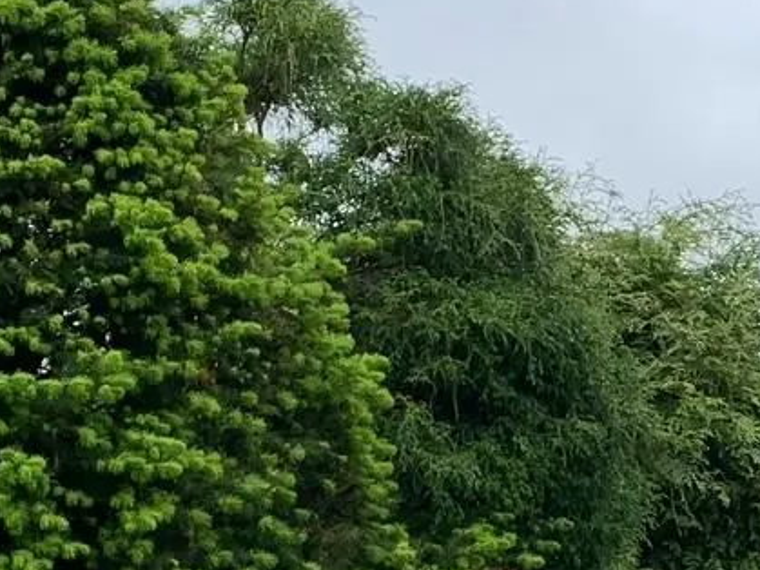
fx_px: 2744
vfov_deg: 11.6
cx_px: 798
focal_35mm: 125
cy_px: 726
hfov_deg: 15.4
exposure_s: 1/1149
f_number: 1.8
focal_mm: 4.25
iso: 25
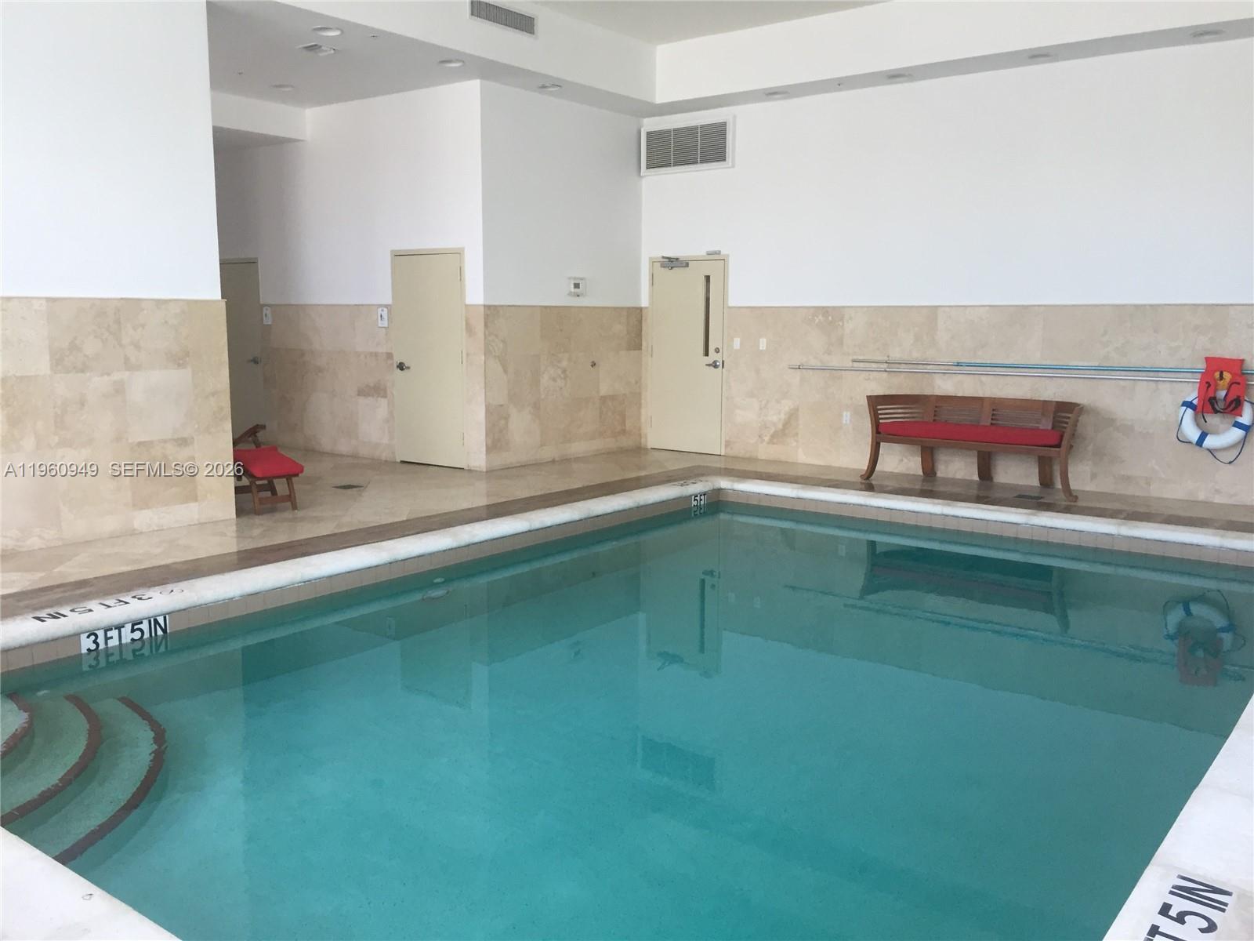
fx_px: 1051
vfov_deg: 48.2
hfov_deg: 61.7
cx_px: 627
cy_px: 470
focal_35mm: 29
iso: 80
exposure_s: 1/30
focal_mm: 4.15
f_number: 2.2
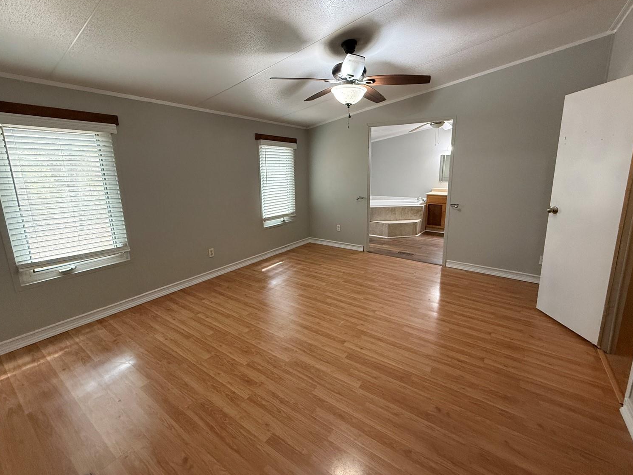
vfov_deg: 81.6
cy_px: 222
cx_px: 336
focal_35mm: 15
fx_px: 274
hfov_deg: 98.0
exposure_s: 1/60
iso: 500
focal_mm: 2.22
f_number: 2.2
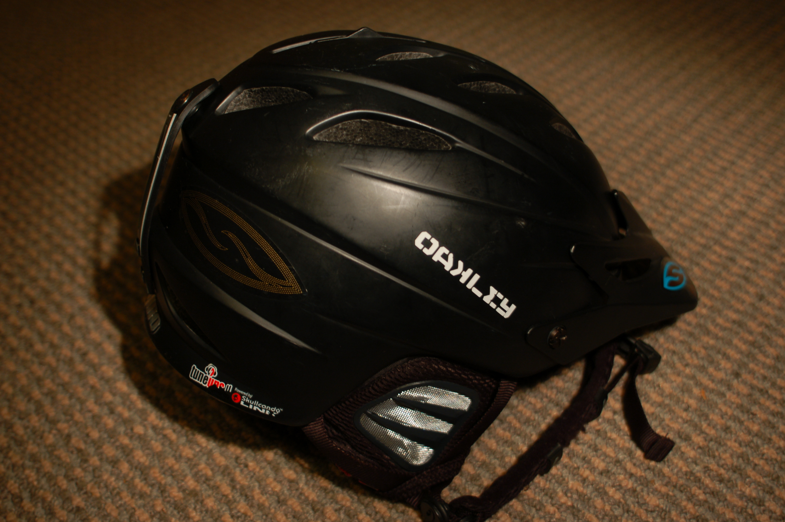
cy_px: 261
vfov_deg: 36.8
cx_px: 392
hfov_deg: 53.2
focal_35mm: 36
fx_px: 784
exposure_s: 1/50
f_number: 2.8
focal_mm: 24
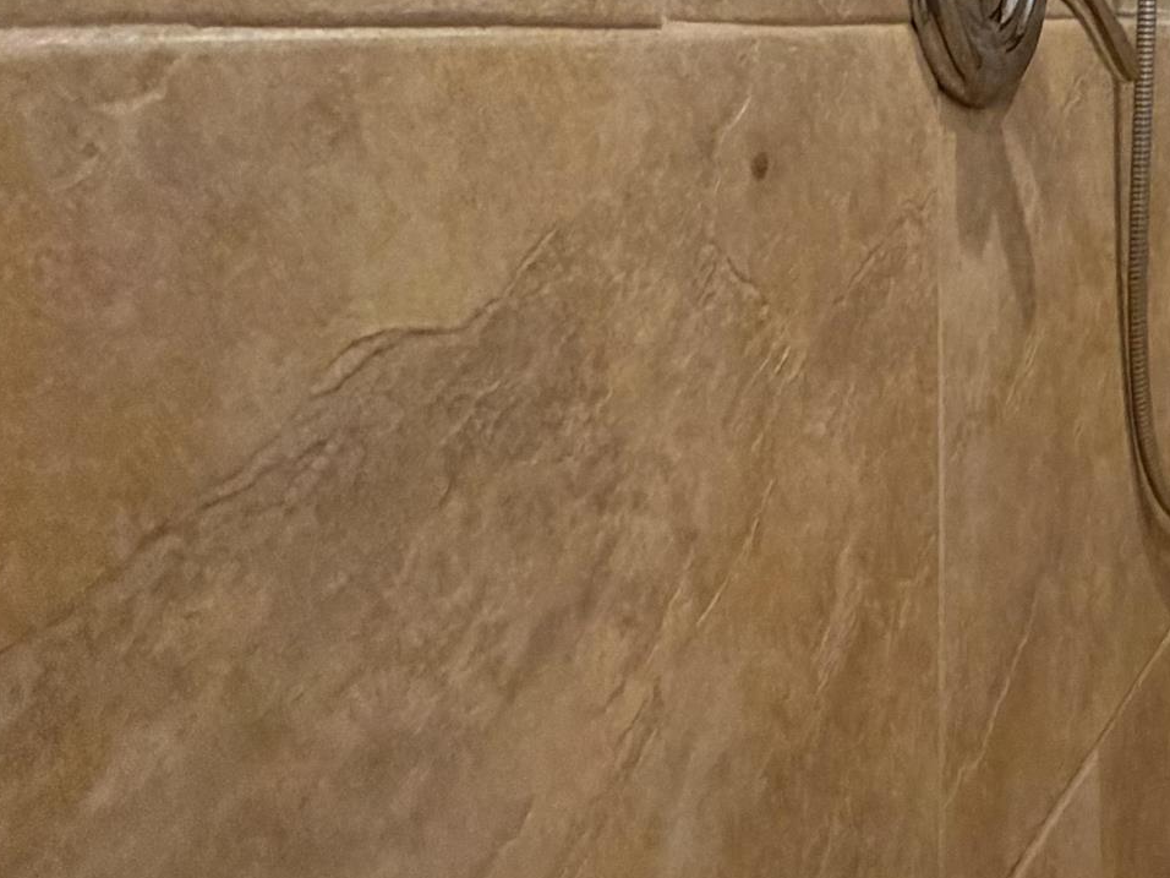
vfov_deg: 29.3
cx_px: 1613
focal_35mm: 45
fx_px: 1521
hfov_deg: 30.4
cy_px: -73
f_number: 2.2
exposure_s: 1/60
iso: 500
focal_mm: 2.22
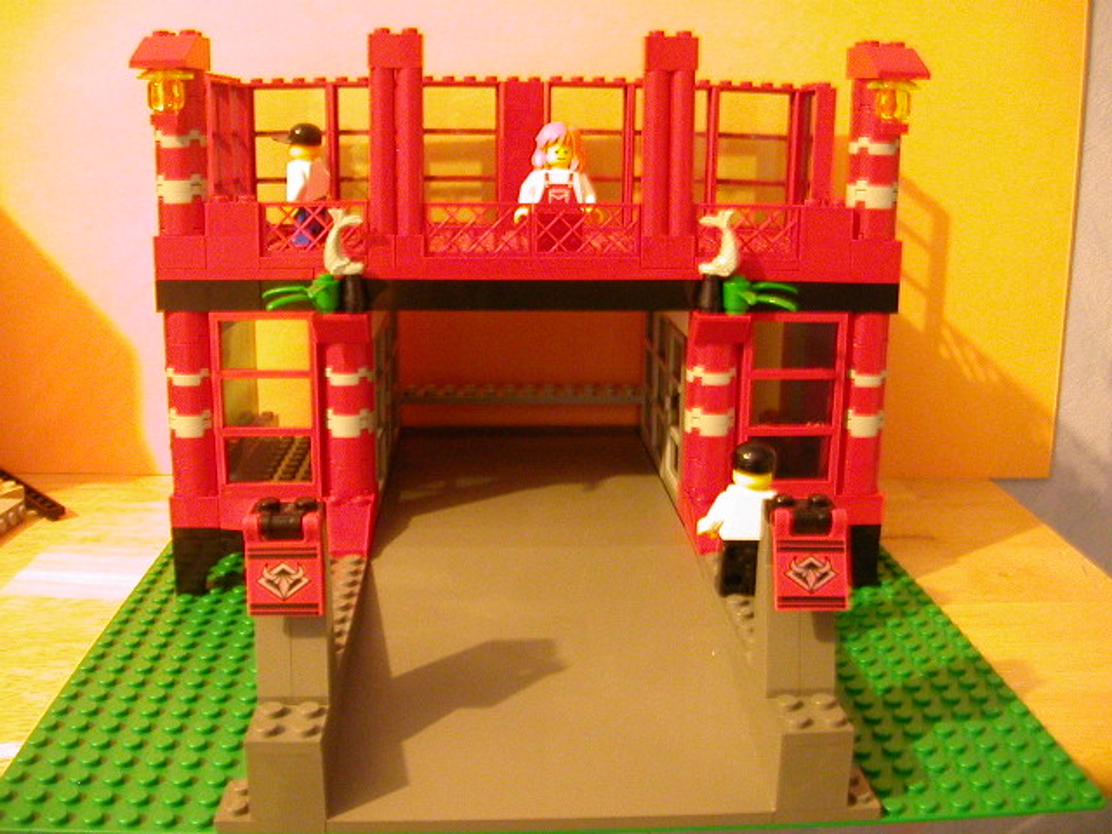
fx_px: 1189
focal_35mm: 37
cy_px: 417
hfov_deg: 50.1
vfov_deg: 38.7
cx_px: 556
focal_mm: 5.6
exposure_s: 1/1.5
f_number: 2.7
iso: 400
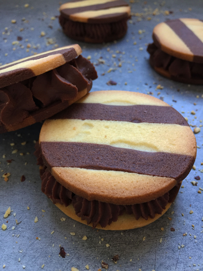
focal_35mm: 29
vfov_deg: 61.7
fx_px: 227
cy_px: 136
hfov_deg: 48.2
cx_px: 102
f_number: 2.2
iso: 160
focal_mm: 4.15
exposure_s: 1/33
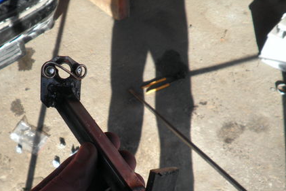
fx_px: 326
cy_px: 137
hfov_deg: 46.5
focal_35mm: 41
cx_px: 90
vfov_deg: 32.2
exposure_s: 1/320
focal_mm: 4.65
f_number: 2.6
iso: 64
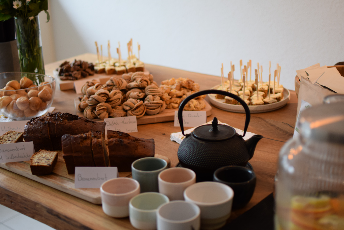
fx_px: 502
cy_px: 115
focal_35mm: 52
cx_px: 172
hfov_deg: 37.9
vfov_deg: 25.8
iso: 200
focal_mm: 35
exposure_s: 1/60
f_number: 2
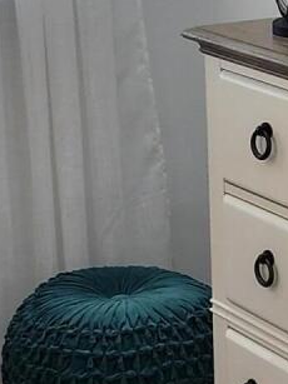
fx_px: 1665
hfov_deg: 9.6
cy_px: 148
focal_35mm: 150
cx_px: 411
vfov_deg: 13.2
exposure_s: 1/120
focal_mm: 6.4
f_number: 1.8
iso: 80
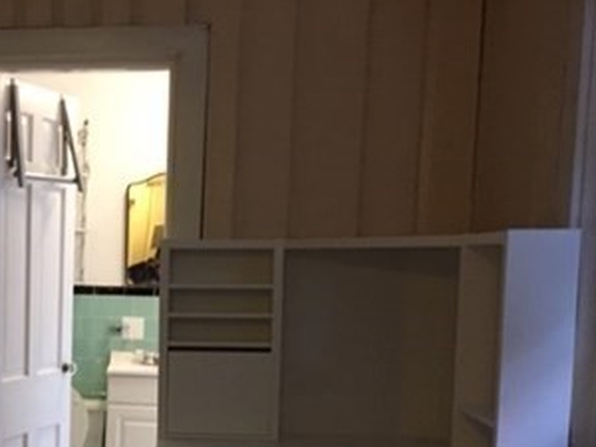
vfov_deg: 24.7
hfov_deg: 31.5
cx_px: 44
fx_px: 999
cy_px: 381
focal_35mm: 58
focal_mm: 4.15
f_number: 2.2
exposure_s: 1/30
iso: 160
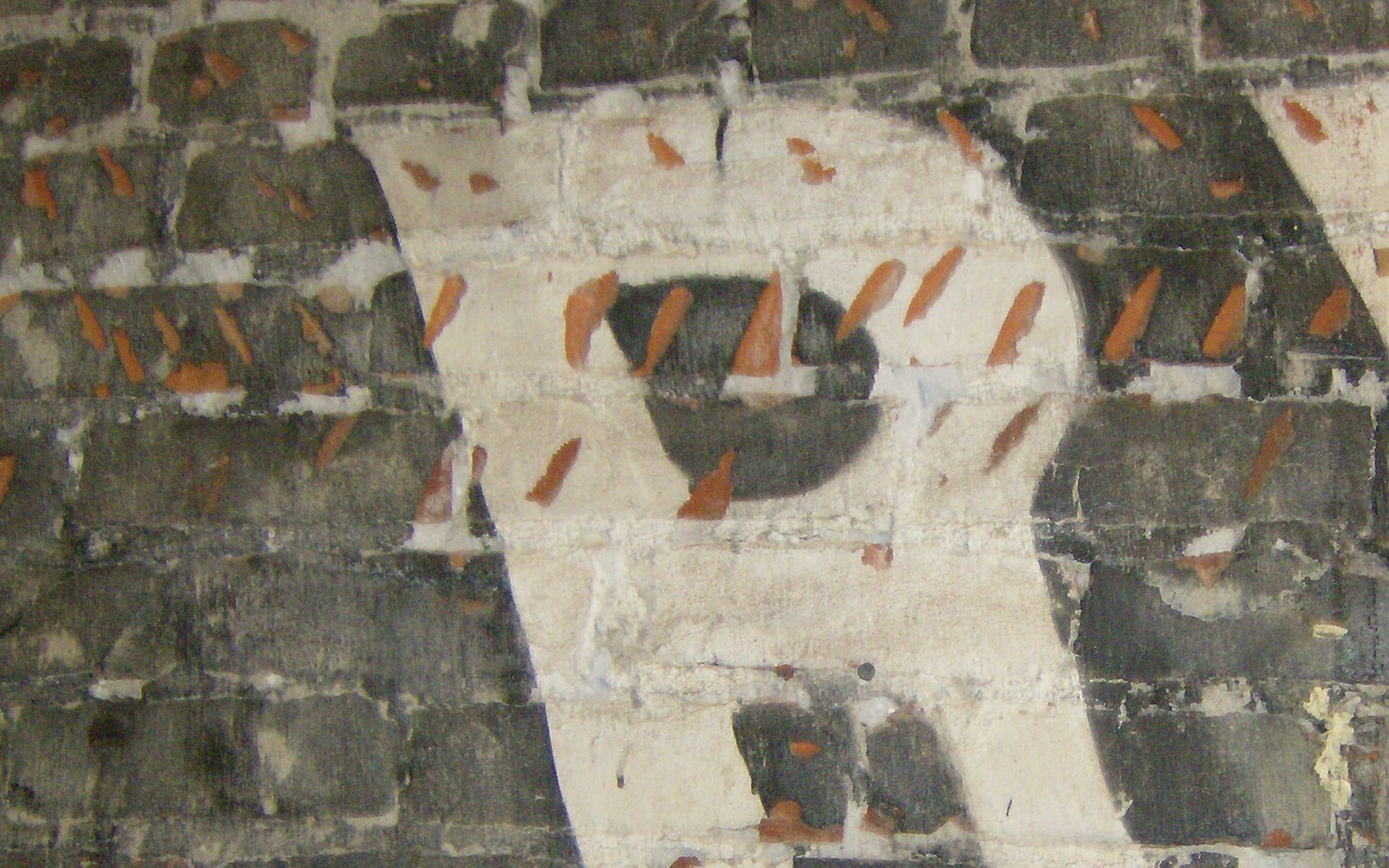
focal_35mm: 61
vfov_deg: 21.2
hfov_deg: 32.9
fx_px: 2309
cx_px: 1023
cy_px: 575
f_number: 2.8
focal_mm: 6
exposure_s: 1/60
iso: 200
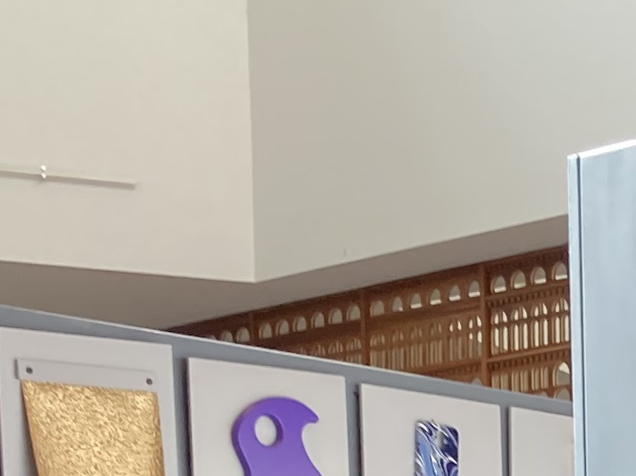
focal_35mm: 148
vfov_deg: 9.1
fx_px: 2719
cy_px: 1111
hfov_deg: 12.3
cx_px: 1103
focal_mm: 3.99
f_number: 1.8
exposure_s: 1/60
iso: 64
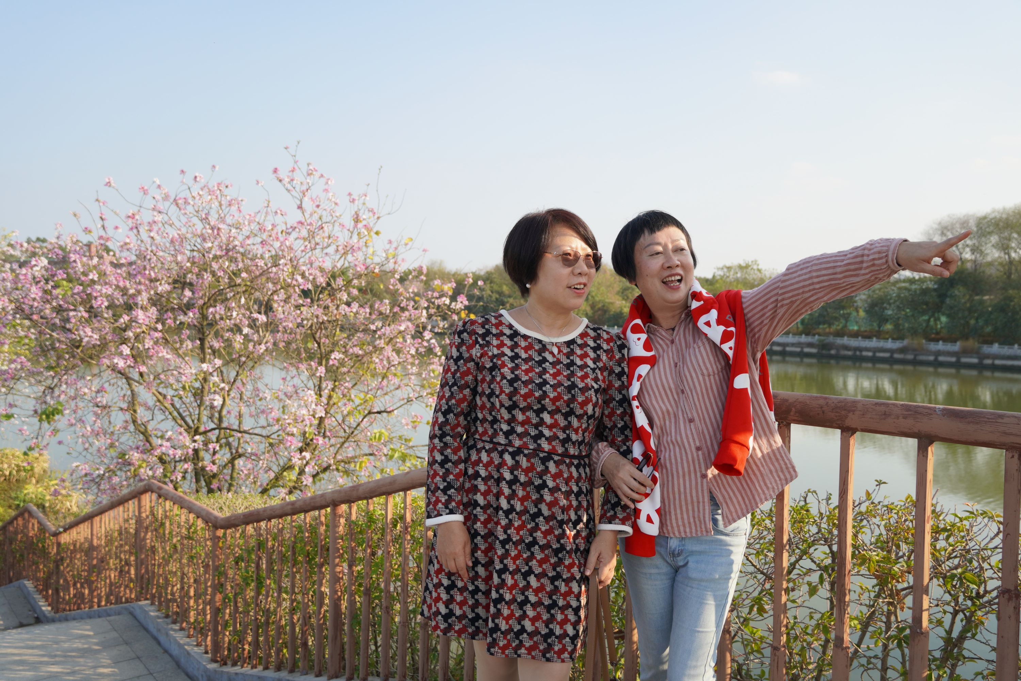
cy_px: 340
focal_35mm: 32
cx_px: 510
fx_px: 893
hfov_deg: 59.5
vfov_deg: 41.7
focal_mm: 21
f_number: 4
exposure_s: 1/400
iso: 100
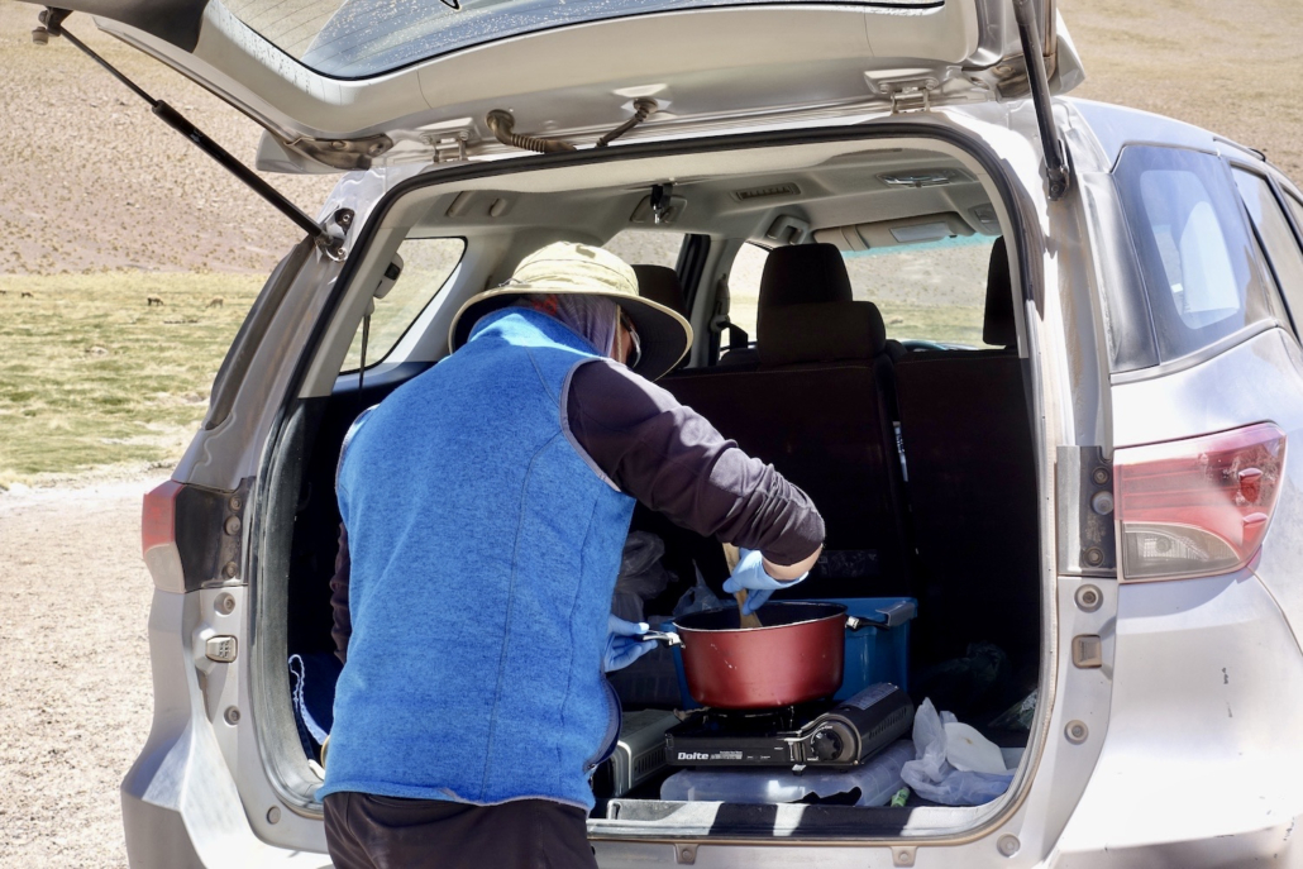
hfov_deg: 34.5
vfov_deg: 23.4
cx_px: 652
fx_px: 2099
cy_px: 434
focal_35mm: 58
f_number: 5.6
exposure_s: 1/200
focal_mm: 21.39
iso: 125
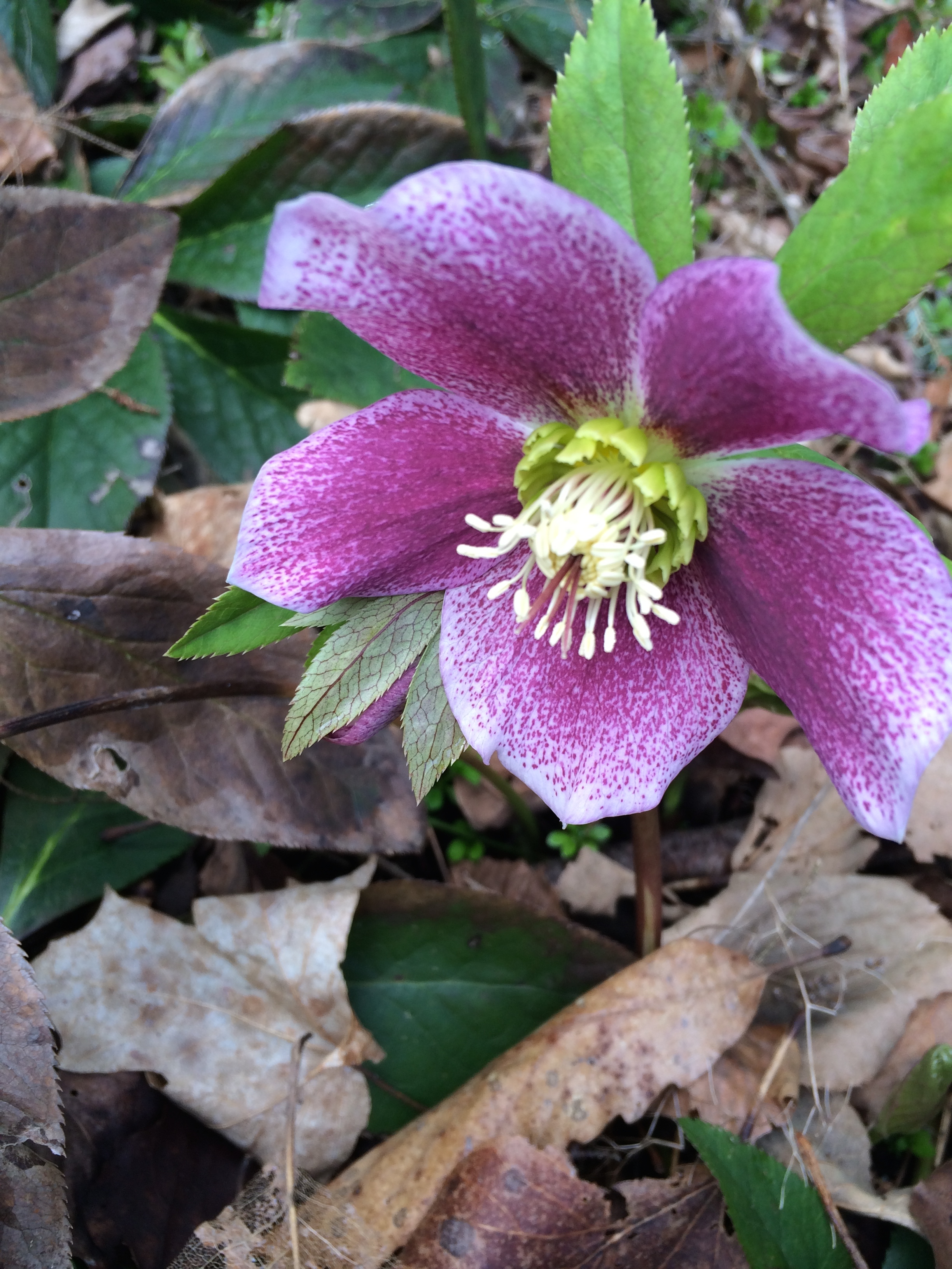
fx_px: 1100
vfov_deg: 60.0
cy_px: 634
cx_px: 476
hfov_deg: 46.8
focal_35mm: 30
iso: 32
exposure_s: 1/124
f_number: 2.2
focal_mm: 4.12
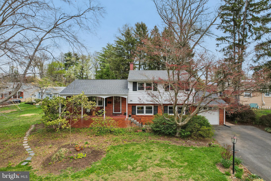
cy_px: 90
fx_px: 166
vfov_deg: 57.2
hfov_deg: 78.6
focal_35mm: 22
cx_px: 136
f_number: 2.8
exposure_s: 1/1600
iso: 100
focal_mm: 8.4
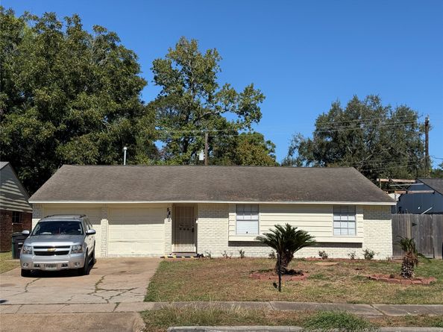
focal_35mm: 48
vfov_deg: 30.2
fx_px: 614
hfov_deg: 39.7
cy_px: 166
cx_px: 222
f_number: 1.78
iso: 64
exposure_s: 1/7143
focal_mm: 6.76
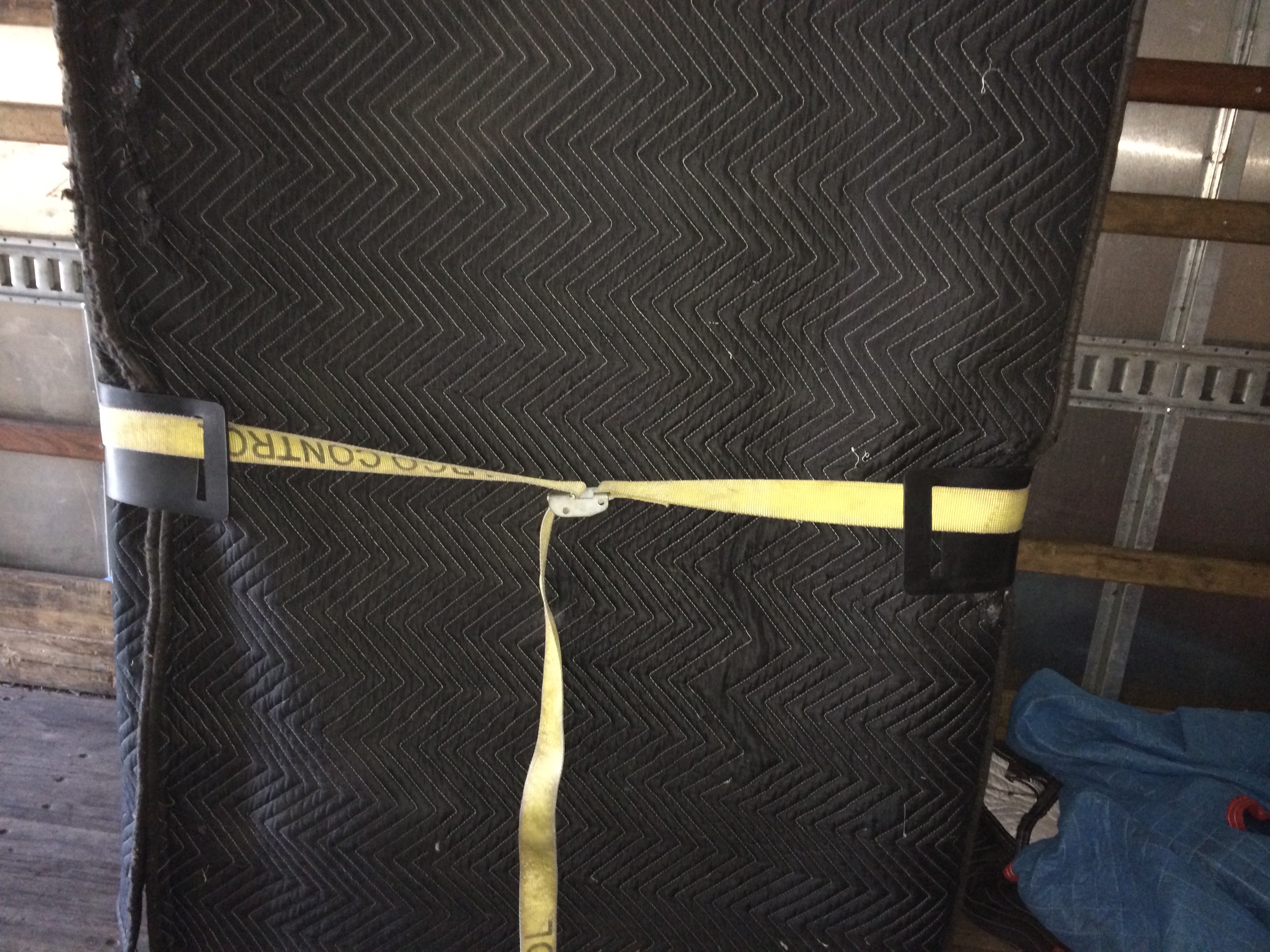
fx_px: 1101
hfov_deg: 60.0
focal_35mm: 30
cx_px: 635
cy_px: 476
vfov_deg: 46.8
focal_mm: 4.12
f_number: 2.2
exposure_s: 1/16
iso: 320
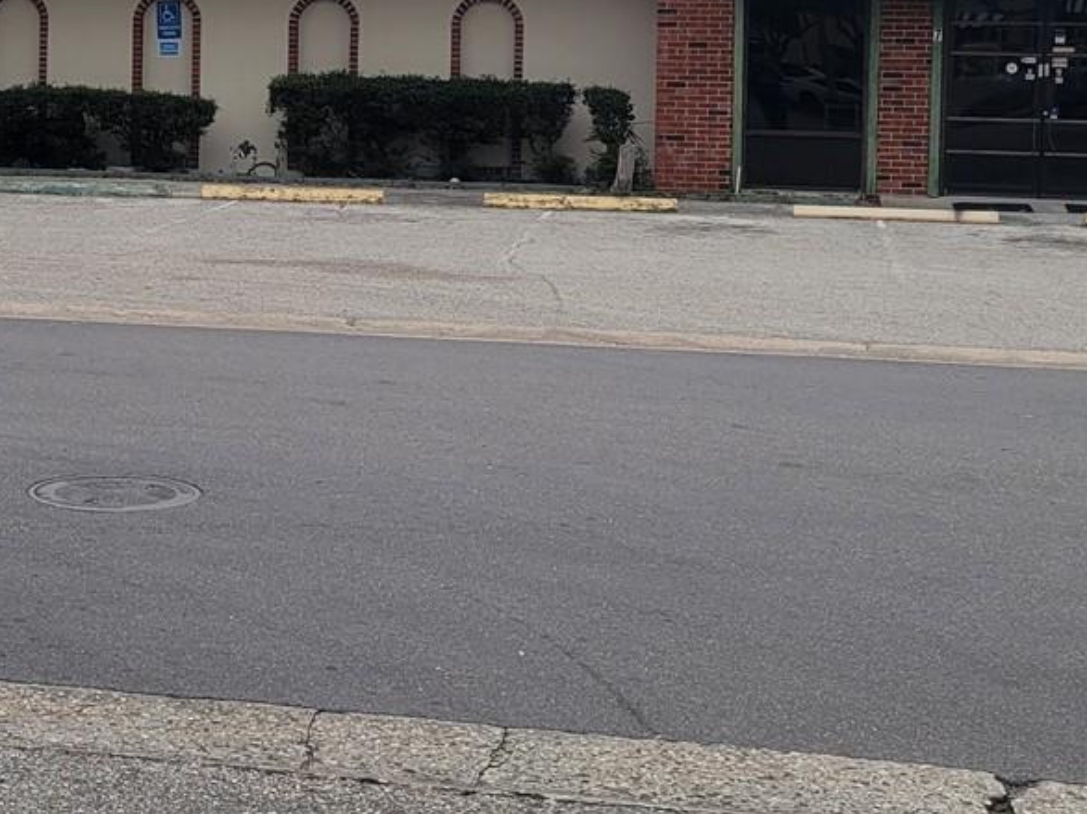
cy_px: 119
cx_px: 319
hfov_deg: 27.2
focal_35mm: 71
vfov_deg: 20.4
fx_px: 2229
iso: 40
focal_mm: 5.4
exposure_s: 1/1723
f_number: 1.8
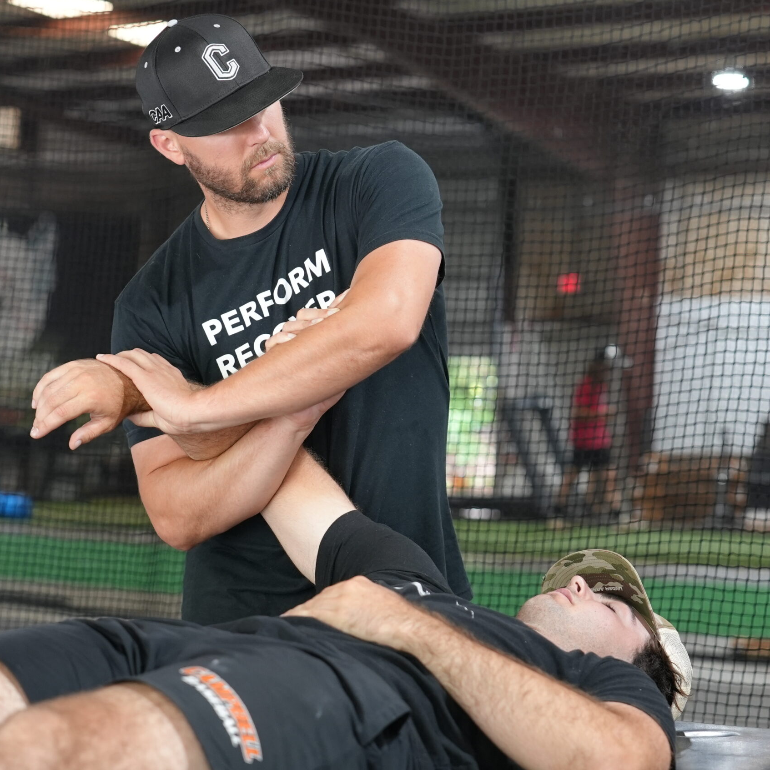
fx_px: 2265
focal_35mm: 90
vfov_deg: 19.3
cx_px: 399
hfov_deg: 19.3
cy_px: 388
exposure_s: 1/160
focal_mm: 70
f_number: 4
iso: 2500
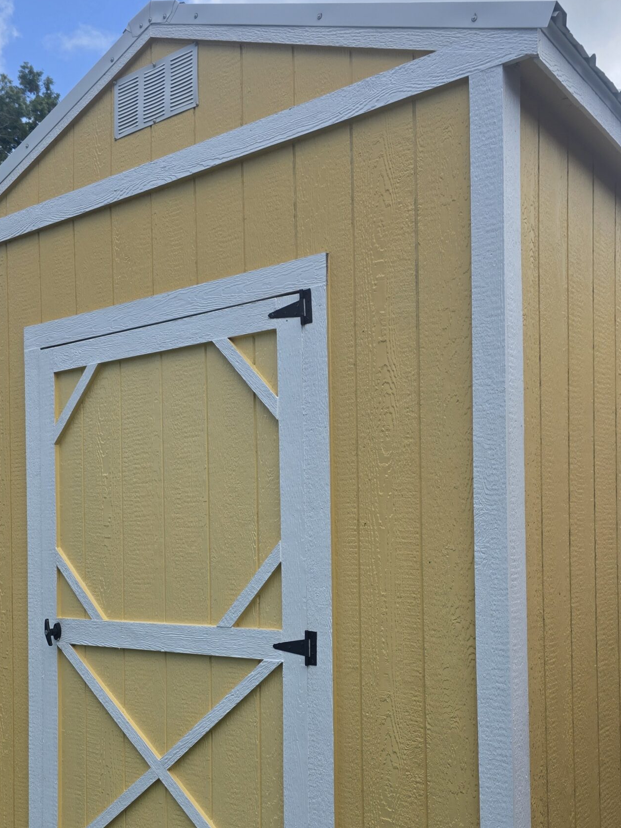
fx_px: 837
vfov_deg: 51.9
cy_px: 529
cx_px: 372
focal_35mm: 35
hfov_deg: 40.5
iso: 80
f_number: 1.7
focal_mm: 6.3
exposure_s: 1/3972
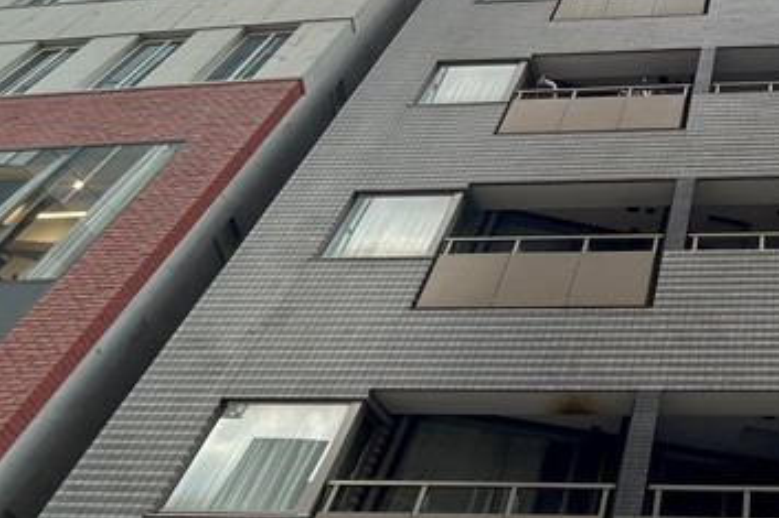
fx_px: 714
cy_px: 73
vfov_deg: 37.8
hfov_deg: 47.7
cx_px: 775
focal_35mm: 33
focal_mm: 1.54
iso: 32
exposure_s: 1/119
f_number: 2.4
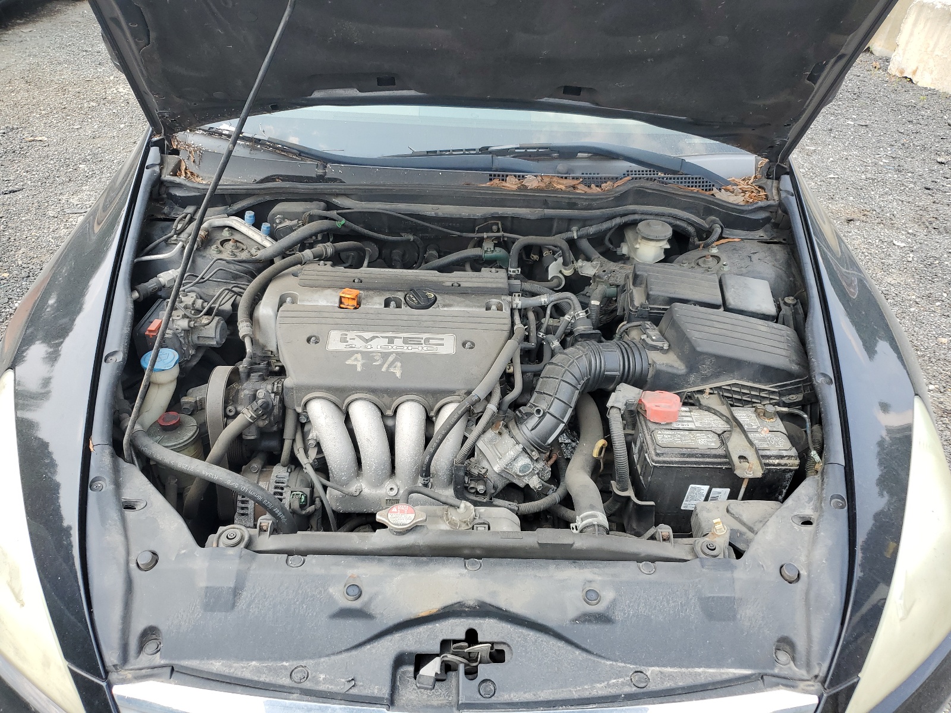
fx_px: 714
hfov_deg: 67.3
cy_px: 356
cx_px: 476
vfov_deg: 53.1
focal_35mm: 26
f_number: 1.5
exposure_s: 1/500
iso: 50
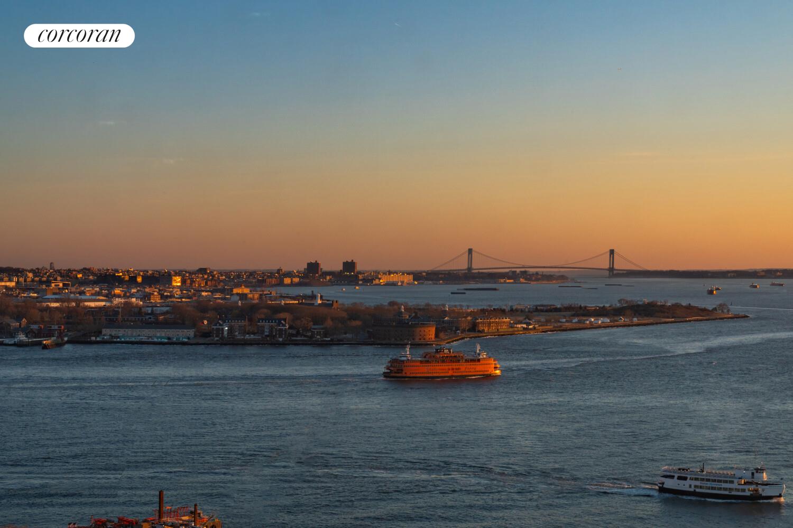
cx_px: 396
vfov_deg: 21.9
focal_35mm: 62
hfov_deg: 32.4
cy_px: 264
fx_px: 1366
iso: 800
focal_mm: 62
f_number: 22
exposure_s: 1/80
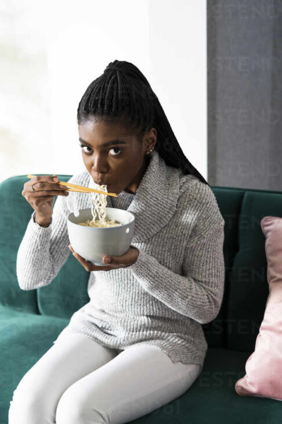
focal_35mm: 50
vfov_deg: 39.6
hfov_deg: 27.0
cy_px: 212
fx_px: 588
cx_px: 141
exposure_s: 1/500
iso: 1000
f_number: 2.8
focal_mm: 50
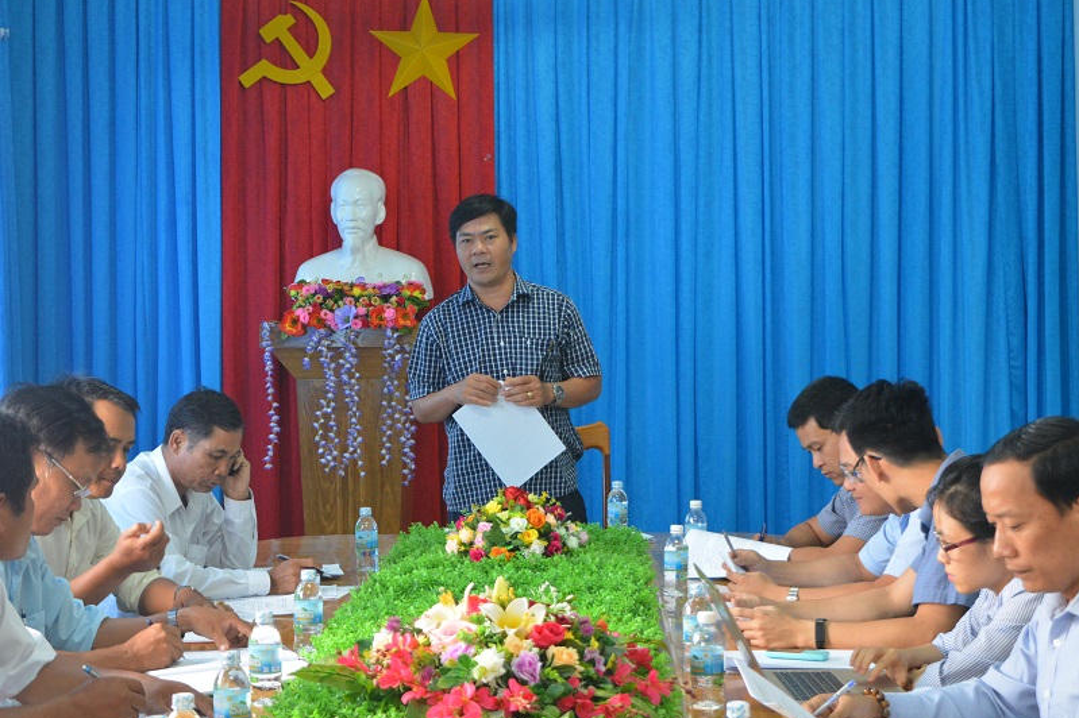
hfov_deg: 28.5
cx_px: 500
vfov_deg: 19.2
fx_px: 2127
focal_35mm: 71
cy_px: 332
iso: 1600
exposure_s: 1/50
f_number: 5
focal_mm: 42
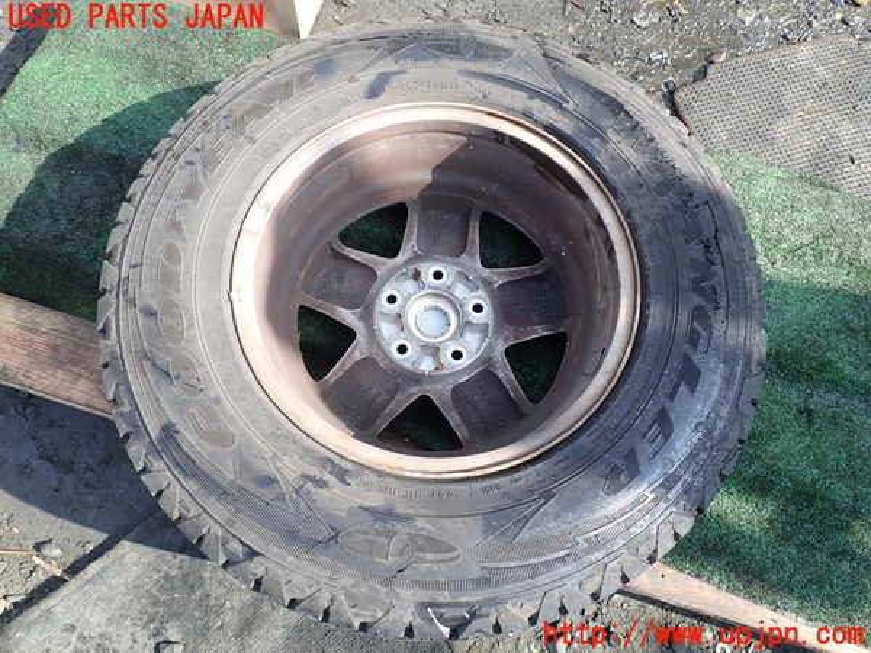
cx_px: 436
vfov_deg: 54.9
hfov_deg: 69.4
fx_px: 629
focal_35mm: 25
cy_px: 326
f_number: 2.8
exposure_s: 1/320
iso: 100
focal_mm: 4.5
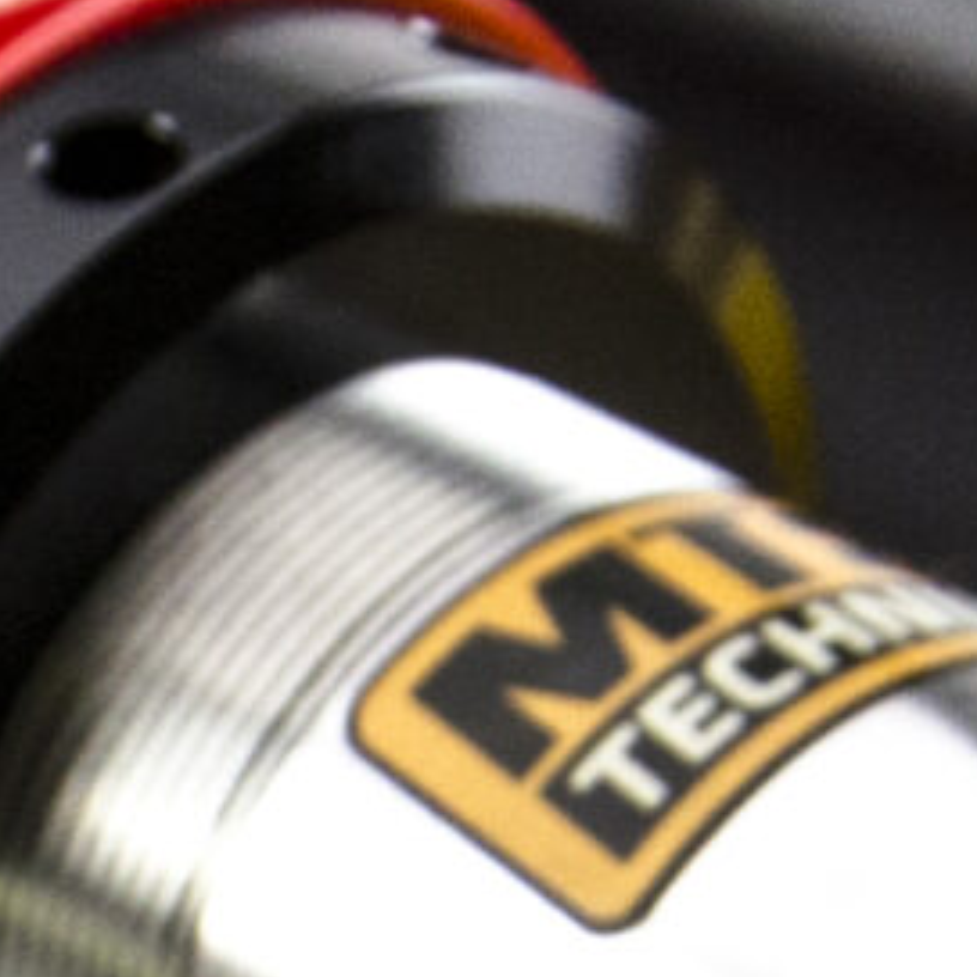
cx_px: -841
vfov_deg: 3.6
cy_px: 1875
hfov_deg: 3.6
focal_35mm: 479
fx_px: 15295
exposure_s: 1/125
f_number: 5.6
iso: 400
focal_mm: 40
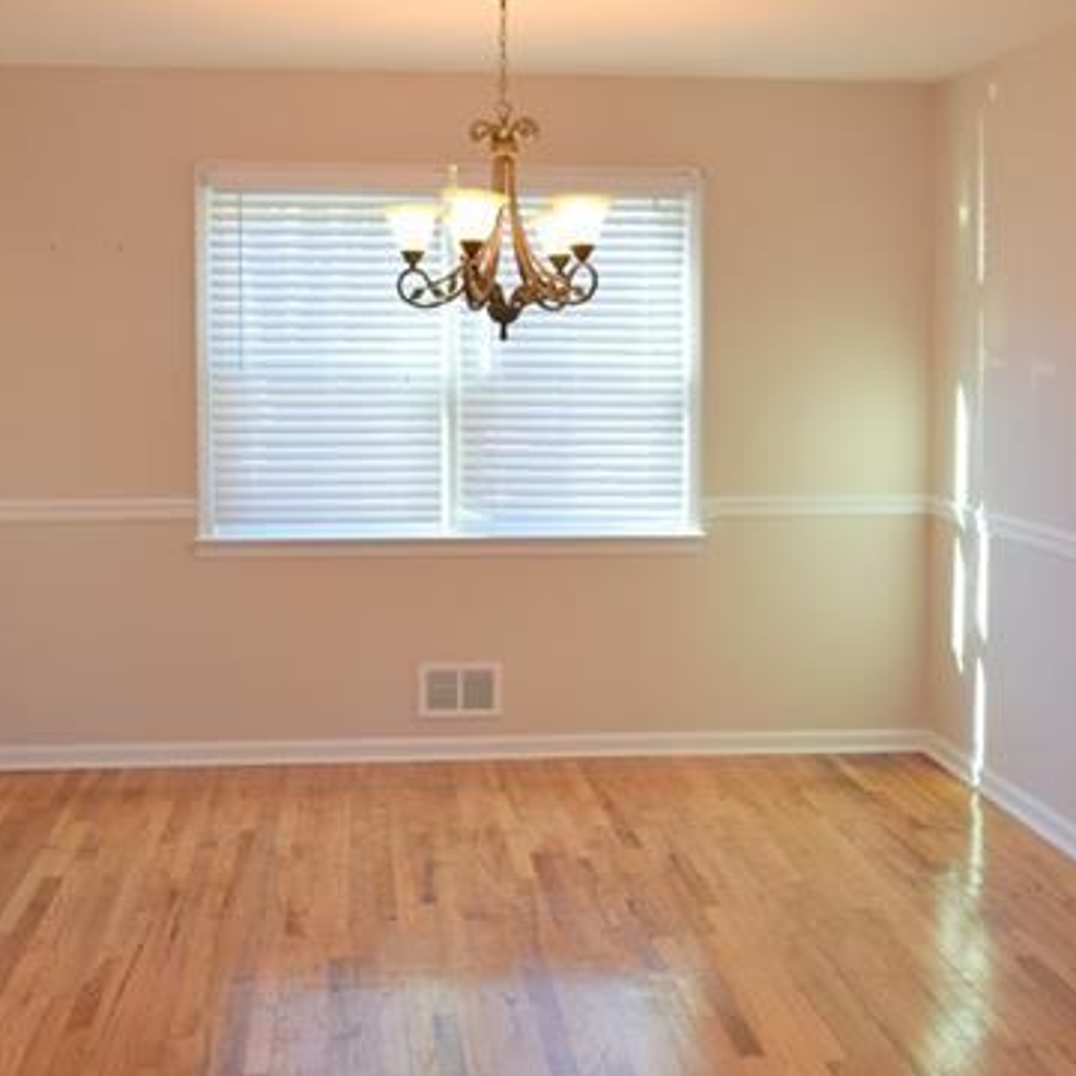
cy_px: 466
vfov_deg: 34.6
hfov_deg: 34.7
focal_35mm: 49
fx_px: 1723
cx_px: 529
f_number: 4.5
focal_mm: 18
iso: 400
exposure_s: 1/80
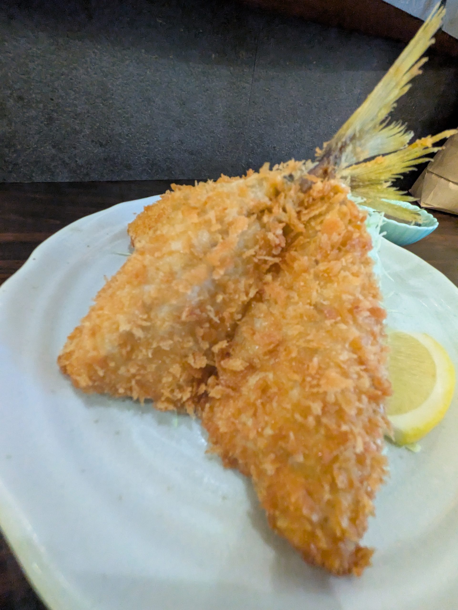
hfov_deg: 85.7
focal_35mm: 14
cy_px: 305
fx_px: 247
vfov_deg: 102.0
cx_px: 229
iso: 1320
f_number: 2.2
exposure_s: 1/25
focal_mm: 1.83
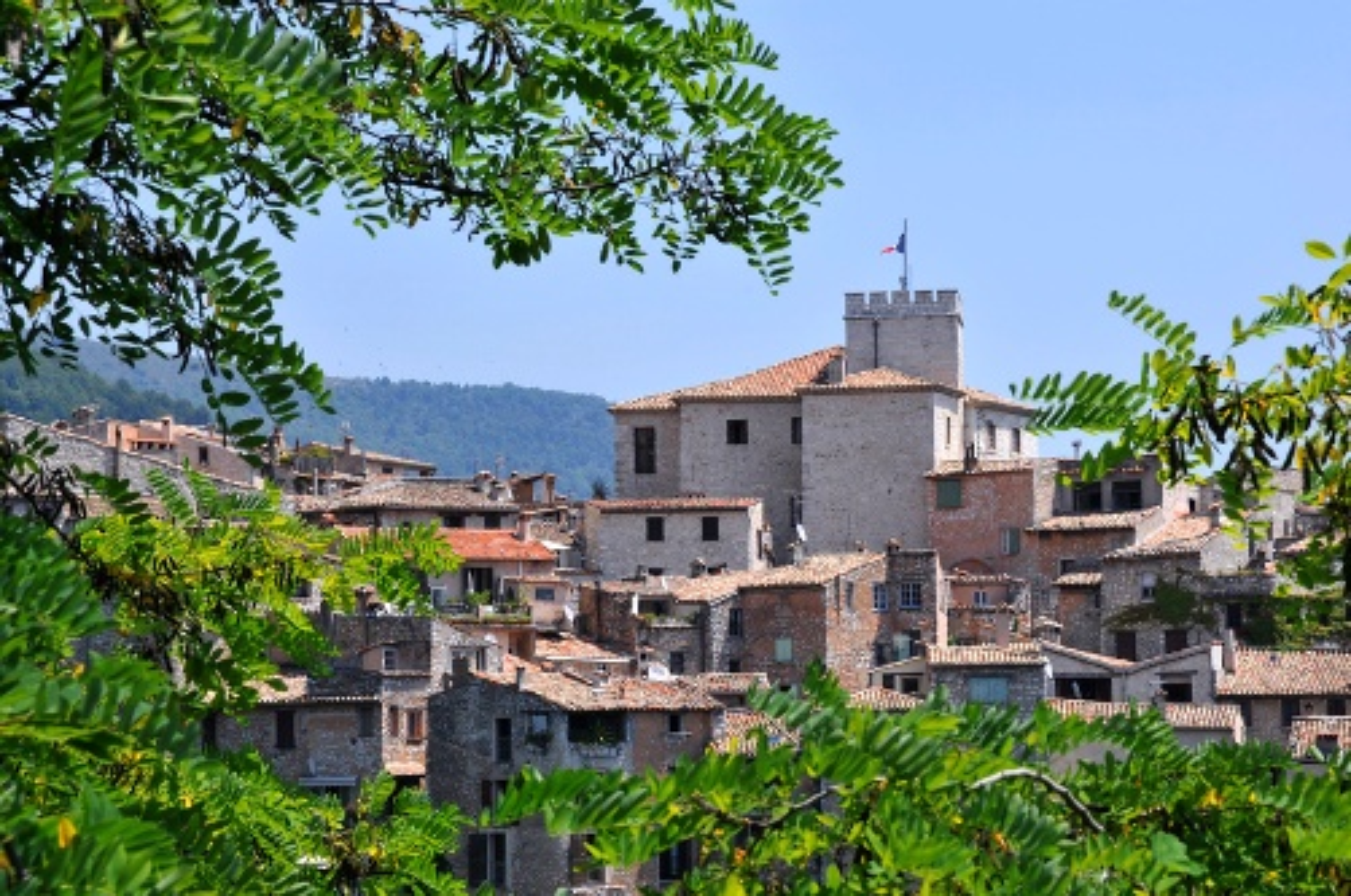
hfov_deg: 16.1
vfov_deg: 10.7
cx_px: 676
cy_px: 448
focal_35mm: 128
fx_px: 4777
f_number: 18
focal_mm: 85
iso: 200
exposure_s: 1/100
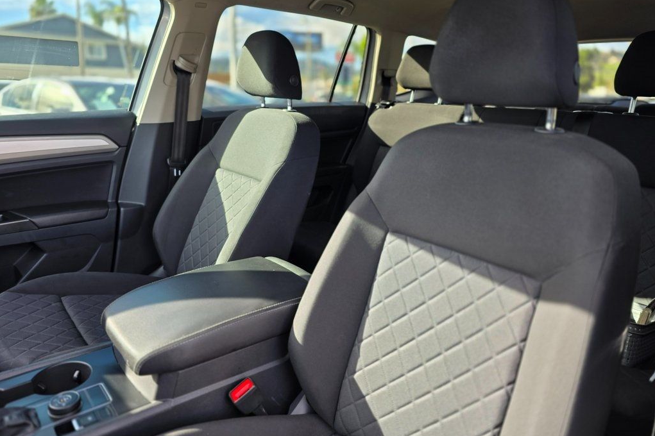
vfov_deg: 53.0
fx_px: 437
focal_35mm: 24
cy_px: 192
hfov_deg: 73.8
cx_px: 327
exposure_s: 1/180
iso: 40
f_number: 1.7
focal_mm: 6.3
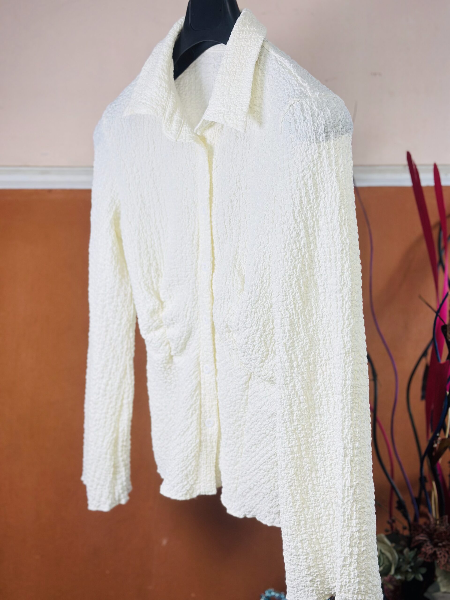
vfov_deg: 39.7
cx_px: 225
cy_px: 300
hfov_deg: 30.3
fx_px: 832
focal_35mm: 48
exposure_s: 1/133
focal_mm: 6.86
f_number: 1.78
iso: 64
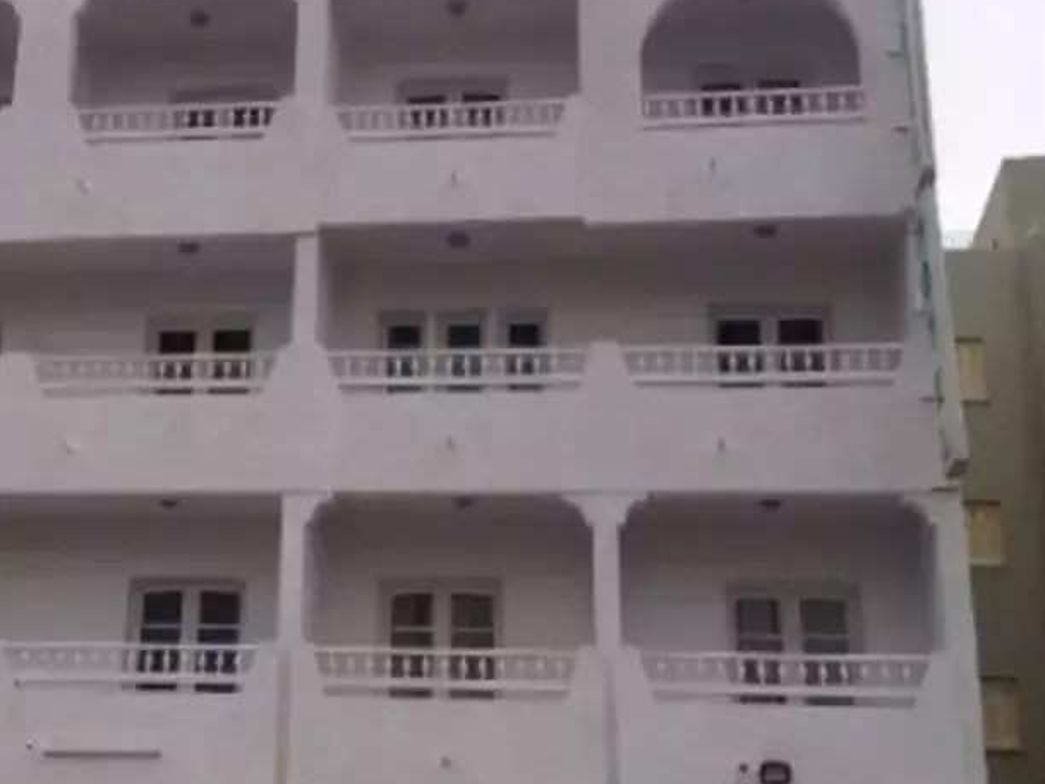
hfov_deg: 27.8
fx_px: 2083
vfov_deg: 21.2
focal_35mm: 69
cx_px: 259
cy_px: 256
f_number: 2.4
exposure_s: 1/1672
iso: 50
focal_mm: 4.28
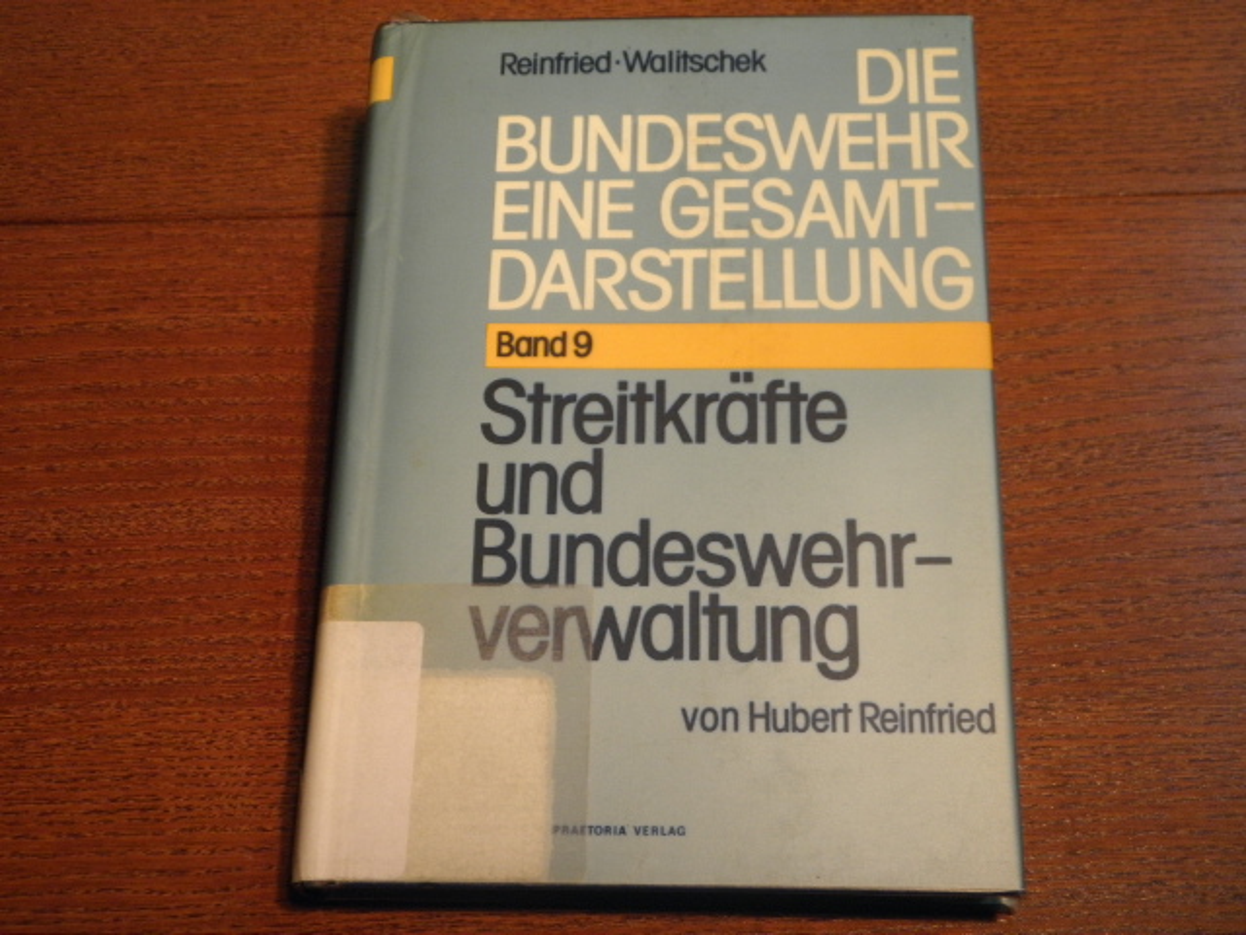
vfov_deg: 30.9
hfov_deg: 40.4
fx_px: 1692
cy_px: 468
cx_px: 623
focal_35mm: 47
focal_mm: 8.6
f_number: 3.9
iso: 200
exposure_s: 1/8
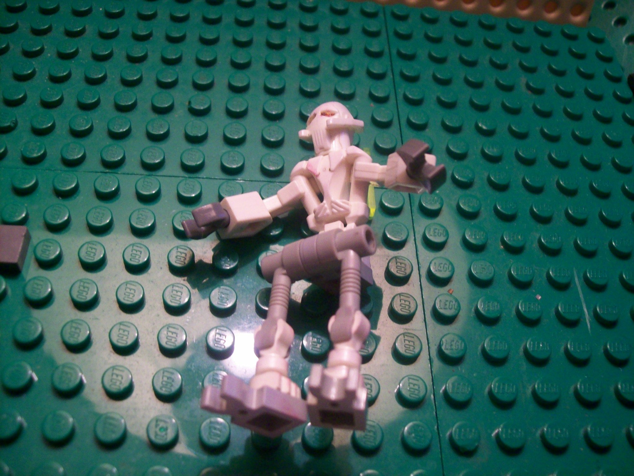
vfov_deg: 39.7
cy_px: 238
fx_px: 659
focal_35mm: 36
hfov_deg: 51.4
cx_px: 317
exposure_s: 1/29.6
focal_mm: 6
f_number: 2.7
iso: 160
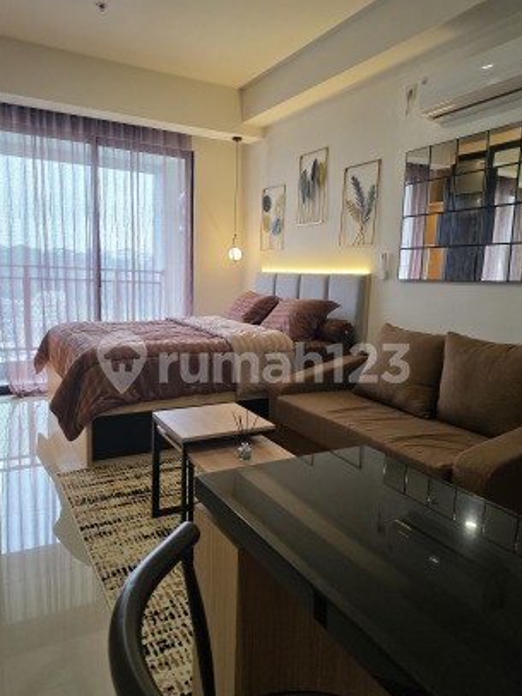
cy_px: 363
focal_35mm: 26
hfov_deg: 53.0
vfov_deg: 67.3
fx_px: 523
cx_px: 254
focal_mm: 6.25
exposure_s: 1/180
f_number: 1.7
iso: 200
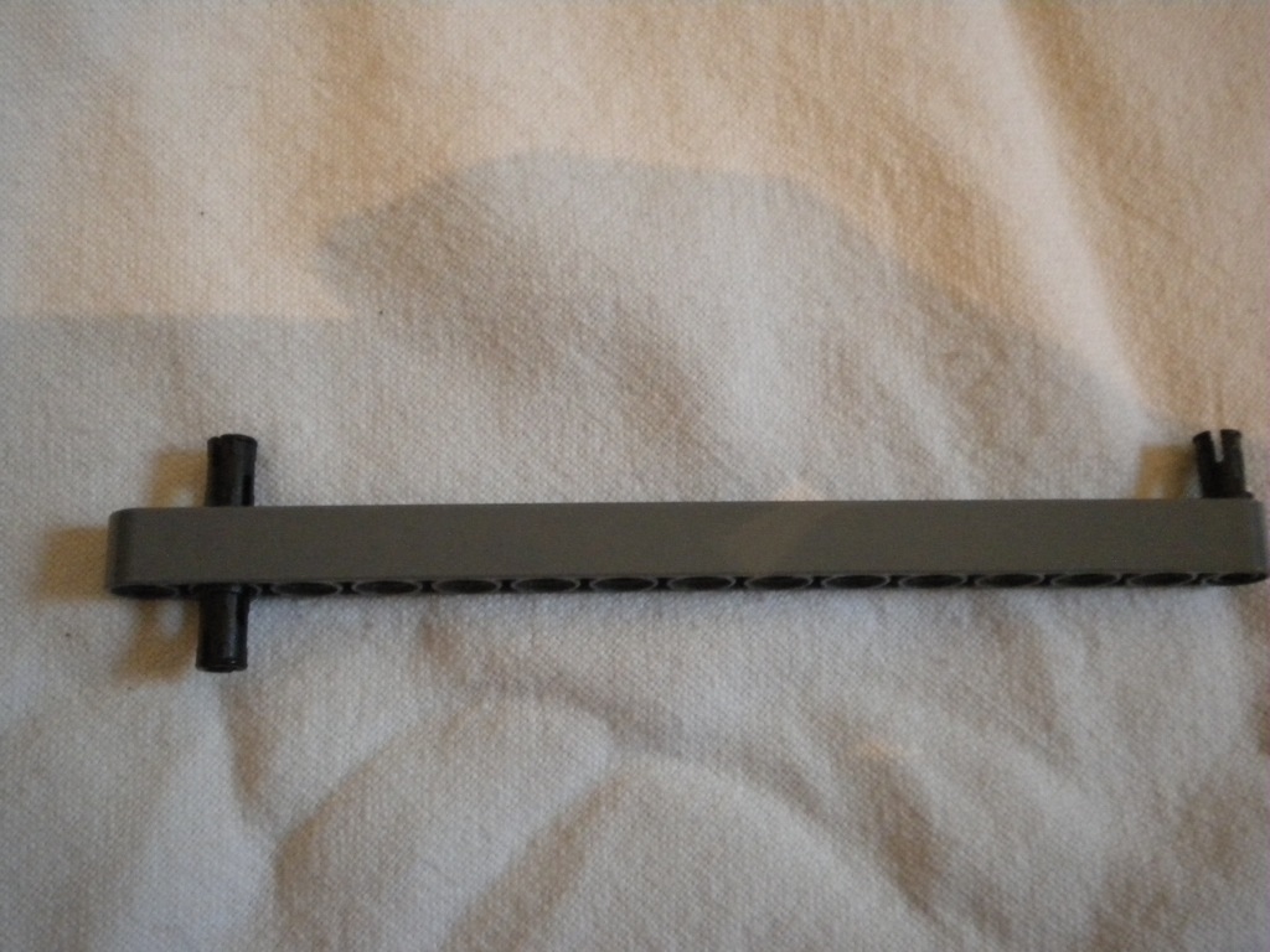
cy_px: 476
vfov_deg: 35.1
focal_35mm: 41
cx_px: 635
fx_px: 1504
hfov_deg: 45.8
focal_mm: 7.4
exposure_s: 1/46.2
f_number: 3.5
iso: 800
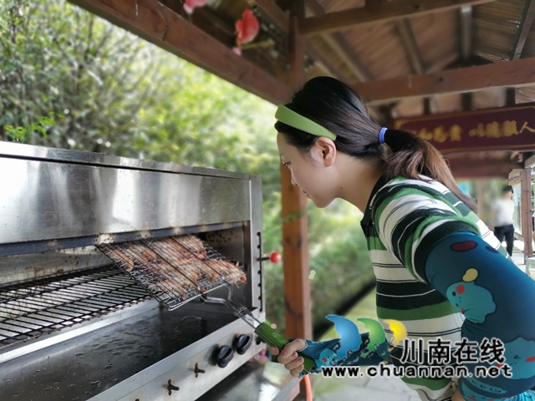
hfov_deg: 67.3
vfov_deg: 53.1
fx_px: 402
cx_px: 268
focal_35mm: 26
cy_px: 200
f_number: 2.4
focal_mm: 4.75
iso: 80
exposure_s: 1/100
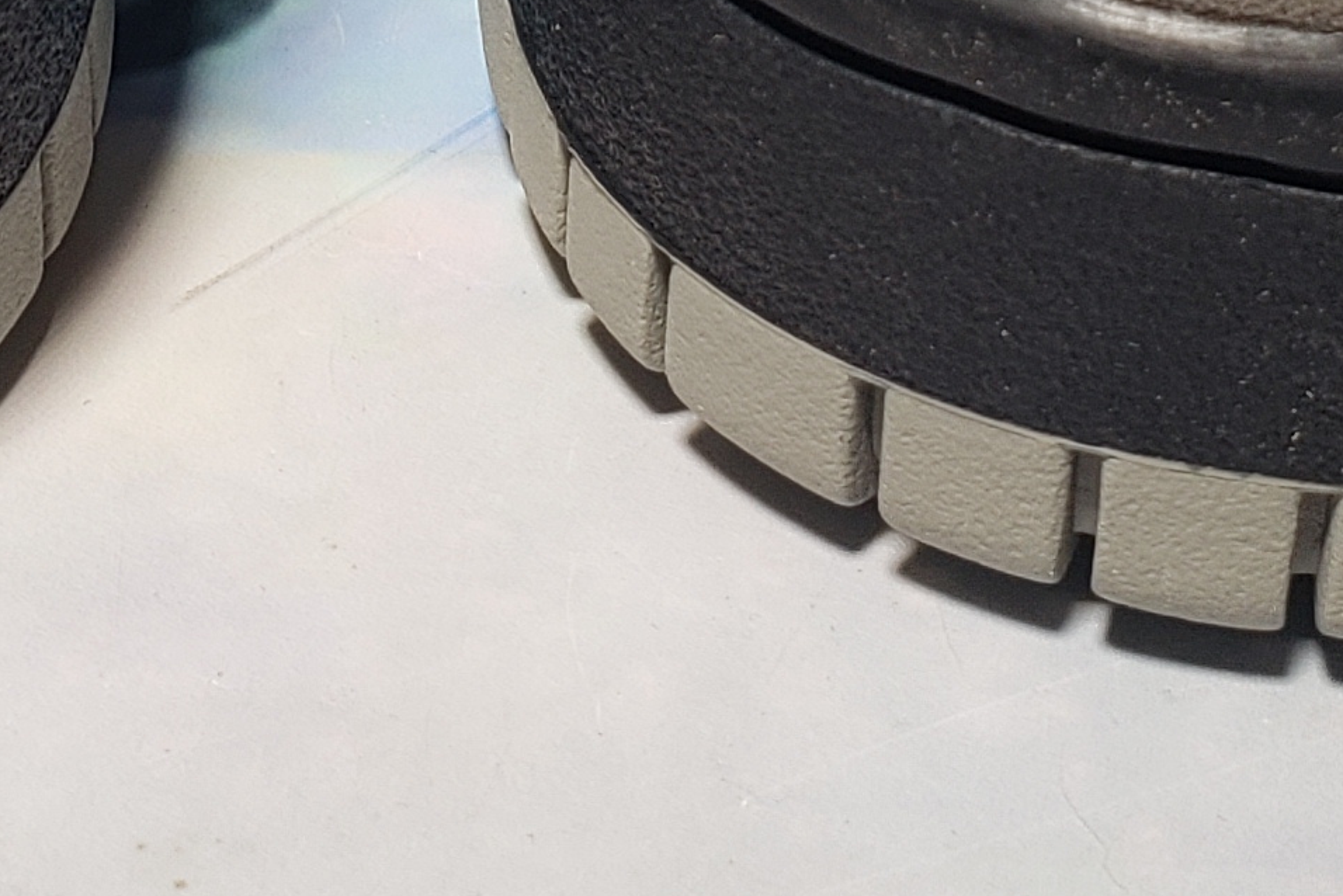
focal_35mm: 114
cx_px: 256
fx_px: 4254
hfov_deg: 17.8
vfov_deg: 11.0
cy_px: -895
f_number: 2.4
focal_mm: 4.3
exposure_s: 1/132
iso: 50
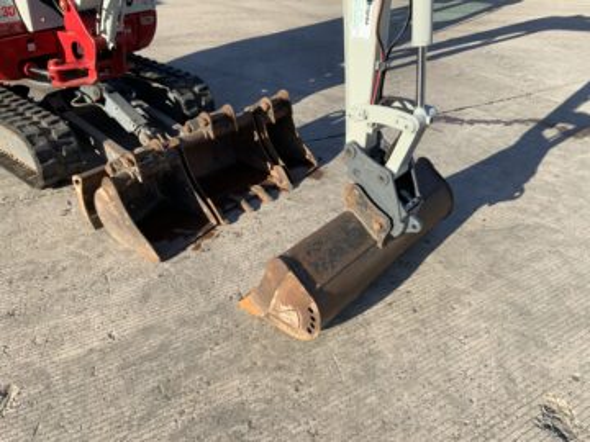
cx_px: 295
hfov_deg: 61.7
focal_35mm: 29
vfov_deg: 48.2
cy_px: 221
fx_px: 494
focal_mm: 3
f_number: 1.8
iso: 16
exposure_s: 1/1195
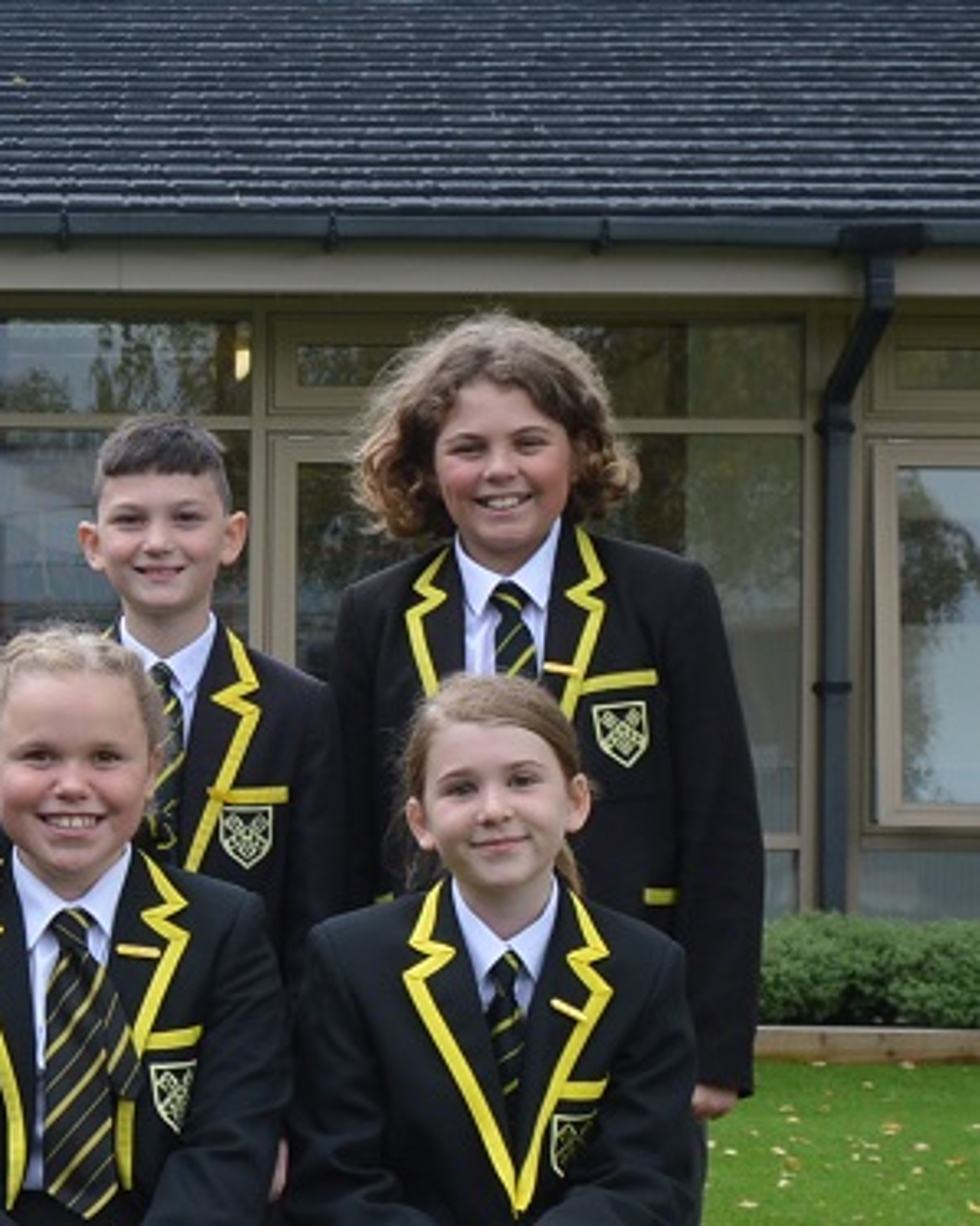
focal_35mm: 86
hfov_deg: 17.2
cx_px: -138
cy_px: 905
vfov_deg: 22.1
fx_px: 3119
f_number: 5.6
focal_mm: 20
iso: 110
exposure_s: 1/125
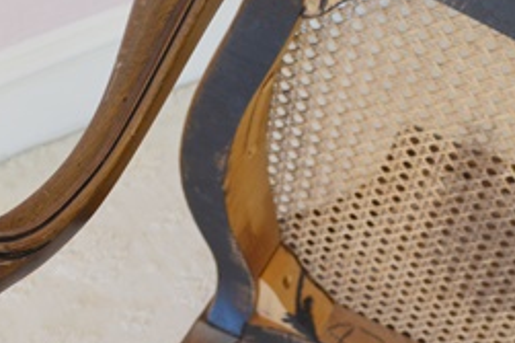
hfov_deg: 23.4
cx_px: 396
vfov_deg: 15.8
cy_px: 242
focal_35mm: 86
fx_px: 1229
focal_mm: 24
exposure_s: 1/125
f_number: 5.6
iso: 400
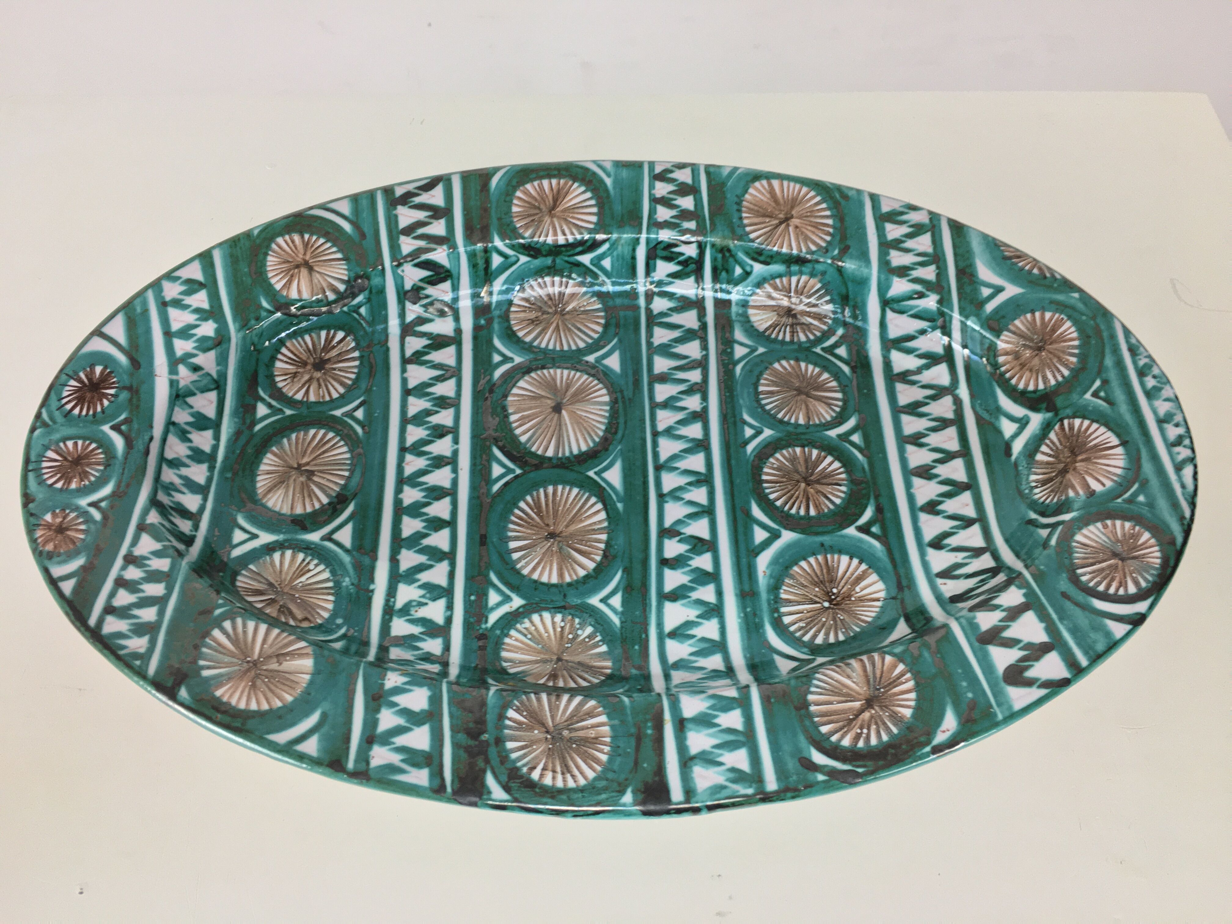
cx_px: 616
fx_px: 1032
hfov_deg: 61.7
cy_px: 462
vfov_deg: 48.2
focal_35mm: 29
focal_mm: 4.15
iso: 50
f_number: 2.2
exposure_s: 1/33
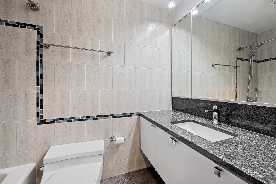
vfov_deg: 81.2
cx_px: 138
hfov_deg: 104.3
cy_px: 92
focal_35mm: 14
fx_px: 107
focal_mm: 14
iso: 400
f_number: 11
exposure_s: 1/30
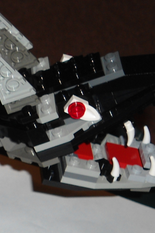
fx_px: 1137
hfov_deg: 7.4
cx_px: -177
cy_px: 131
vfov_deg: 11.7
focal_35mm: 176
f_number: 3.9
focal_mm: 9.5
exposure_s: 1/50
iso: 80
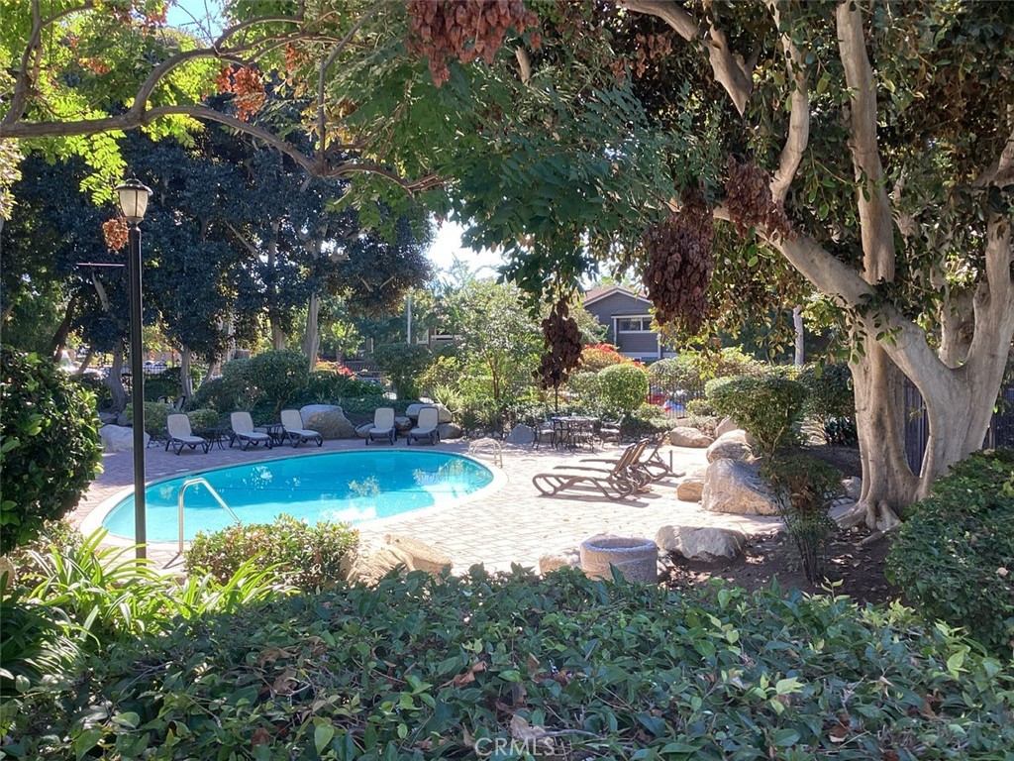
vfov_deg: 45.4
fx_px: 908
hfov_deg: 58.4
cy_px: 380
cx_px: 507
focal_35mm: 31
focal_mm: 3.3
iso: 25
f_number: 2.4
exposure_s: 1/121
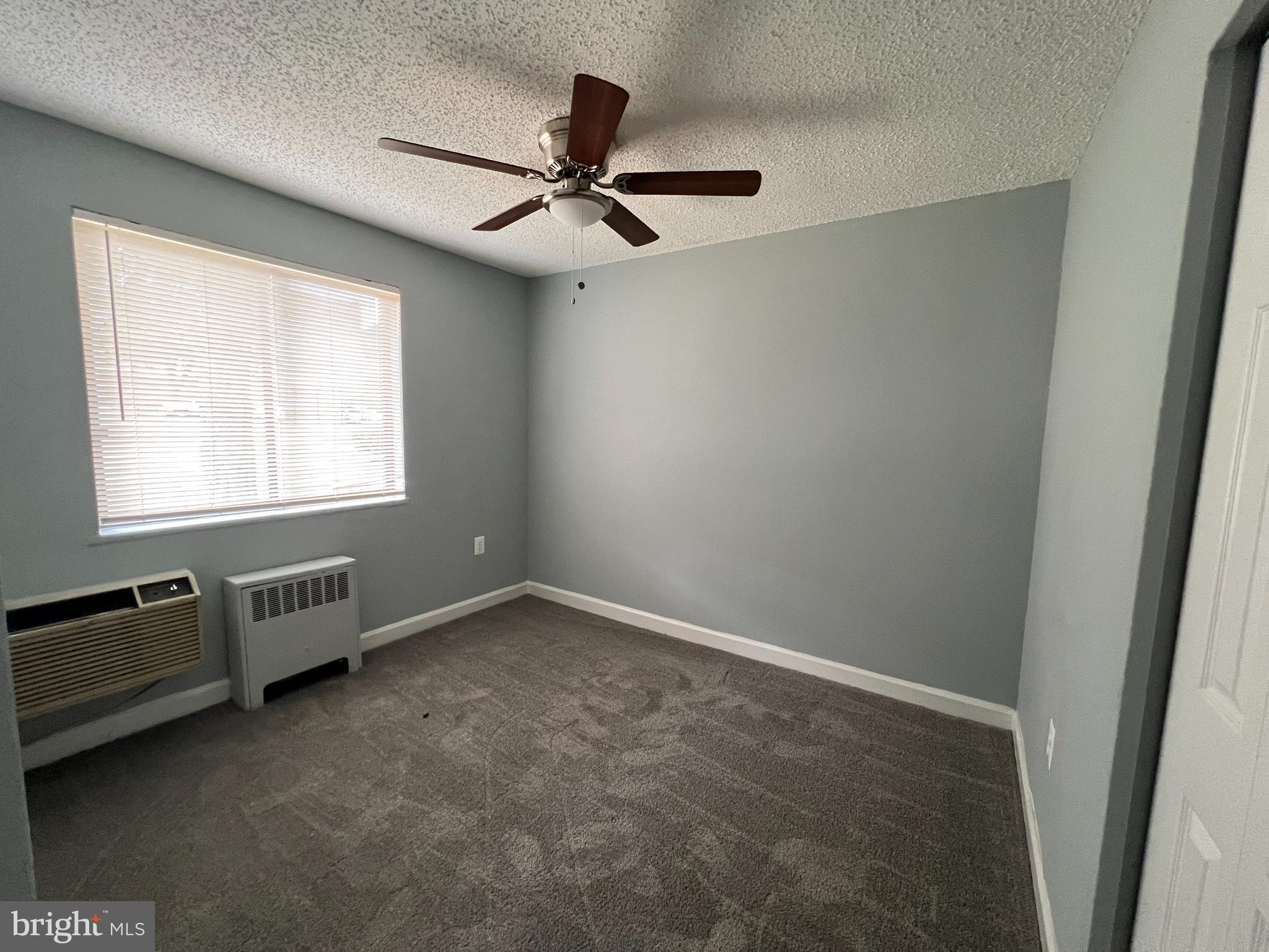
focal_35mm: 13
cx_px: 634
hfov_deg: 106.2
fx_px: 477
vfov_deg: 89.9
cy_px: 476
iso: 400
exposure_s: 1/60
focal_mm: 1.57
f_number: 1.8
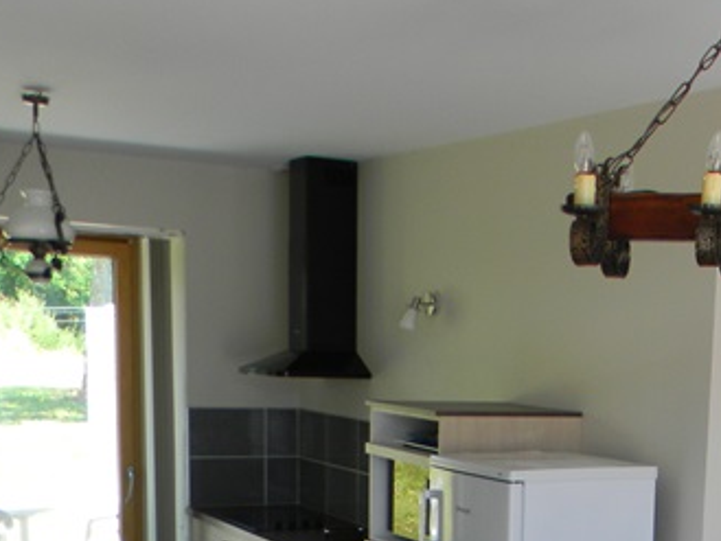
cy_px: 591
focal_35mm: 68
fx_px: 1417
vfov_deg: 20.6
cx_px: 633
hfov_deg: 27.6
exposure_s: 1/60.7
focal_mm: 5
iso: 80
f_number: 3.5
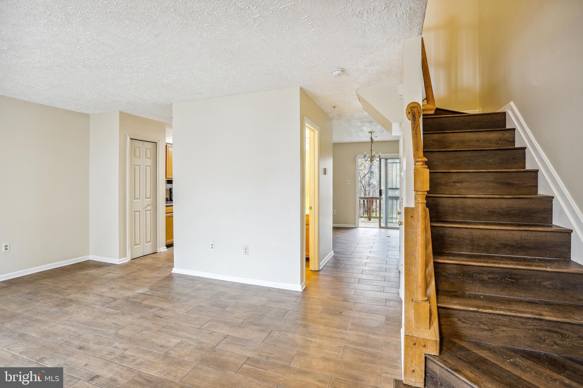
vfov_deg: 73.7
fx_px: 259
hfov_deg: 96.7
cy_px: 194
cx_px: 292
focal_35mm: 16
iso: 100
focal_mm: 16
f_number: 8
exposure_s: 2
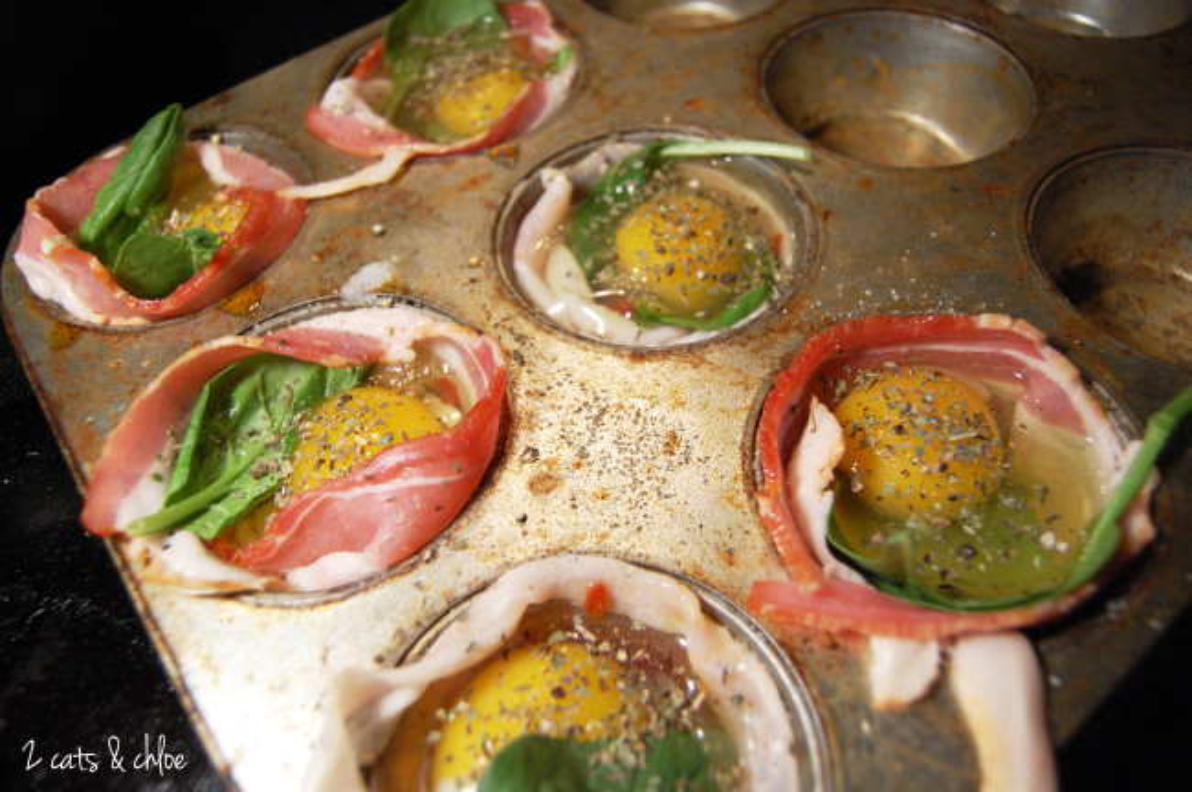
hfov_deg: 64.6
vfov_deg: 45.6
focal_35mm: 28
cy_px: 396
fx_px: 943
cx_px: 596
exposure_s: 1/125
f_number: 3.5
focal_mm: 19
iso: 800
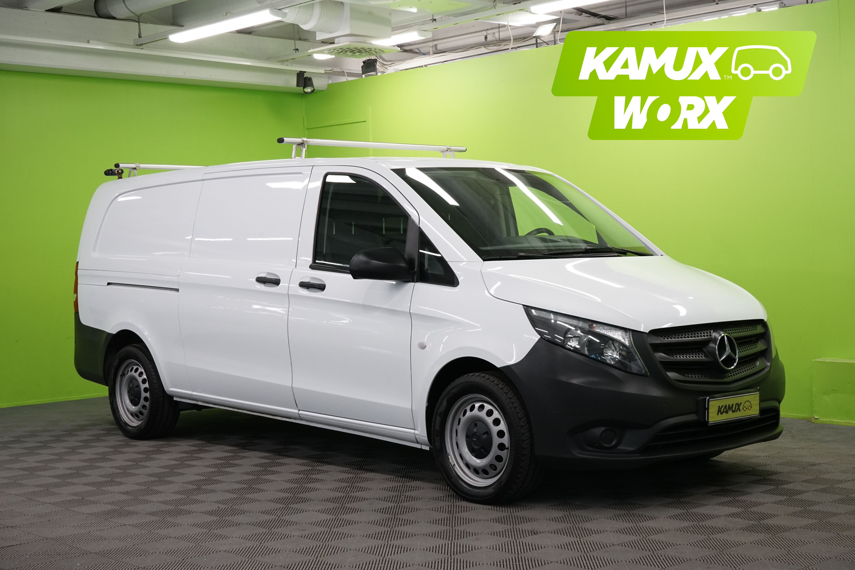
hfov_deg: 38.2
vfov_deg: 26.0
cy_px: 285
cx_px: 428
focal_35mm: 52
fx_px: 1235
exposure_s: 1/40
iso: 1600
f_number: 13
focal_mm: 52
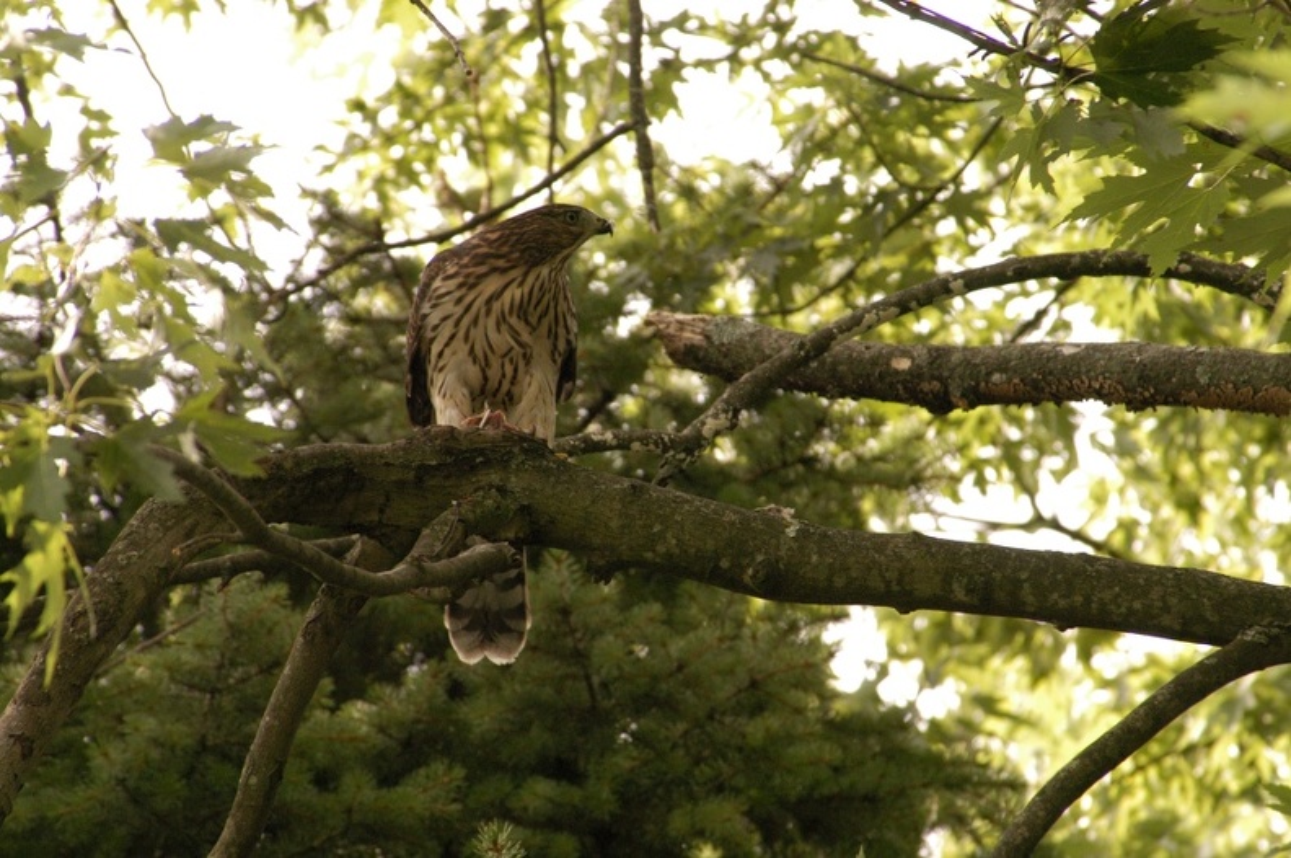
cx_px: 646
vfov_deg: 3.0
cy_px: 429
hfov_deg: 4.6
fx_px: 16117
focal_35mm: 450
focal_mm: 300
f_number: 9
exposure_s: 1/160
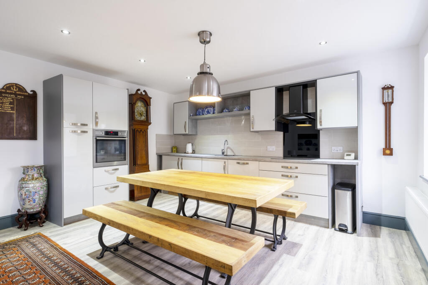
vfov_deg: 70.5
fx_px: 202
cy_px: 142
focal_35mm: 17
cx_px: 214
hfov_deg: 93.3
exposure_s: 1/1.67
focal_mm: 11.5
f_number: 10
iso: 160
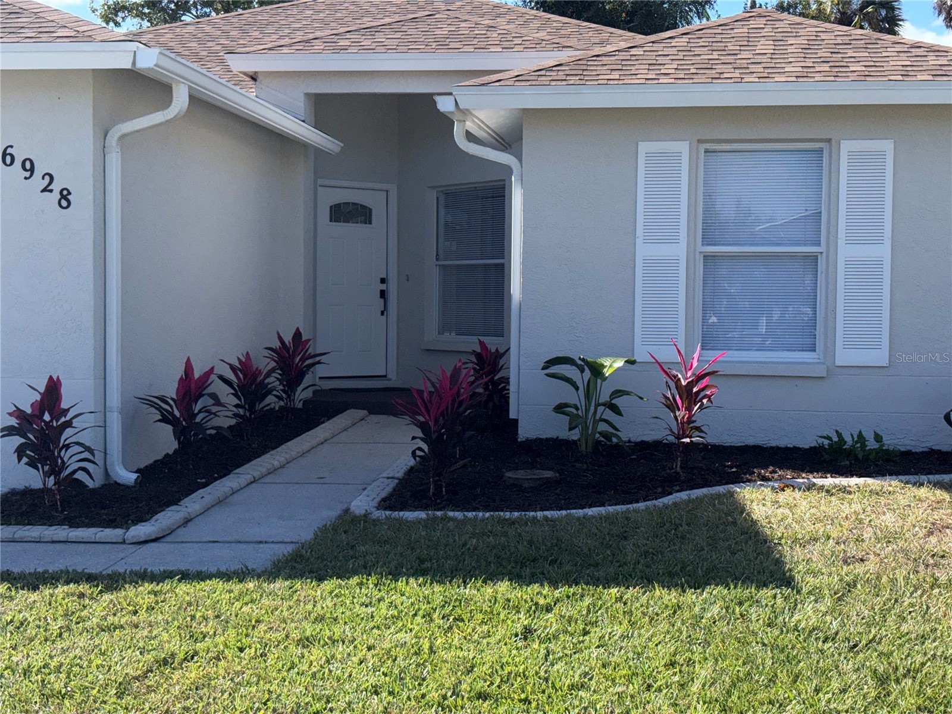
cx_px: 476
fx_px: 1430
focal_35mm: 52
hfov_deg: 36.8
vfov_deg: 28.0
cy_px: 357
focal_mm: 5.96
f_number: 1.6
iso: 25
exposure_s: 1/4329
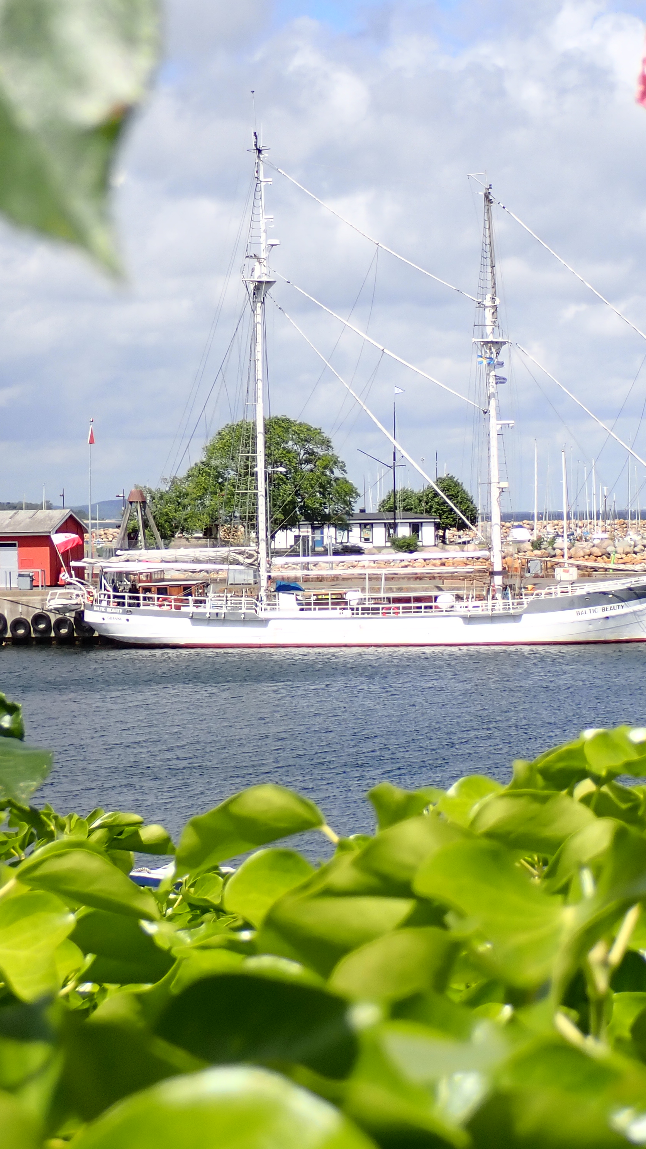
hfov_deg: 14.2
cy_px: 578
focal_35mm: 85
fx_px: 2588
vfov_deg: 25.0
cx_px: 481
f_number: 5
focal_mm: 10.35
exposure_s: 1/500
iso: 100
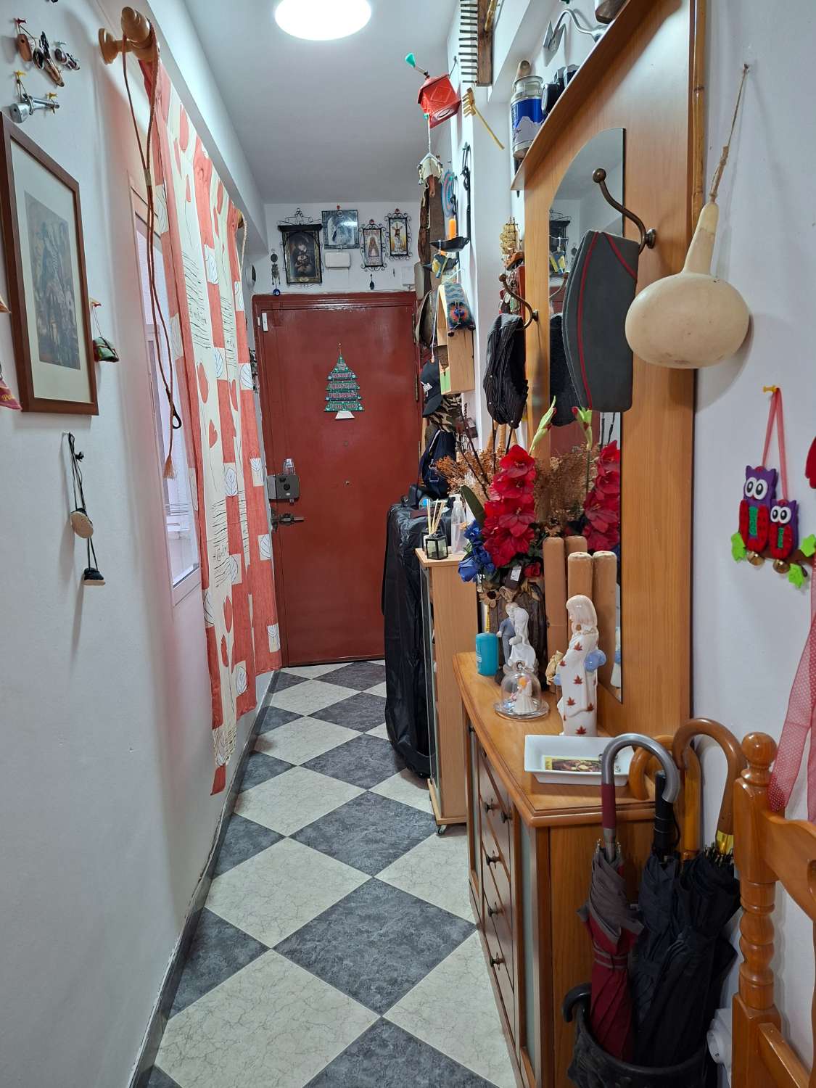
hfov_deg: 58.9
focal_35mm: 23
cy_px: 544
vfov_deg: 73.9
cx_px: 408
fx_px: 723
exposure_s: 1/50
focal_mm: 5.54
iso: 200
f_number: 1.8
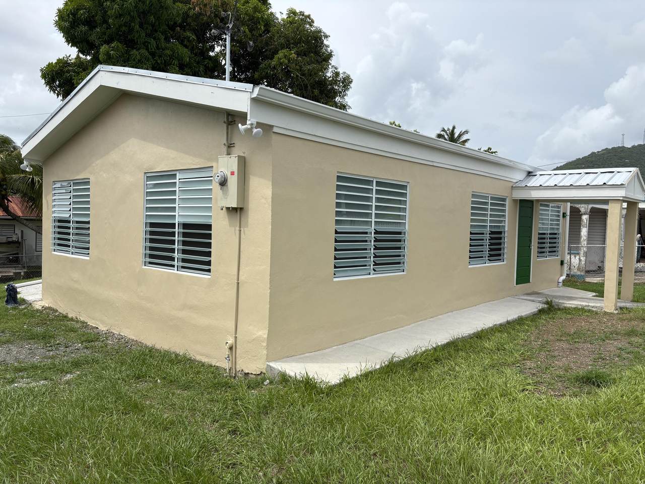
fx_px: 484
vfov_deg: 53.1
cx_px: 322
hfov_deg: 67.3
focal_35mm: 26
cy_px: 242
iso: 50
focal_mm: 5.96
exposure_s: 1/4329
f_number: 1.6
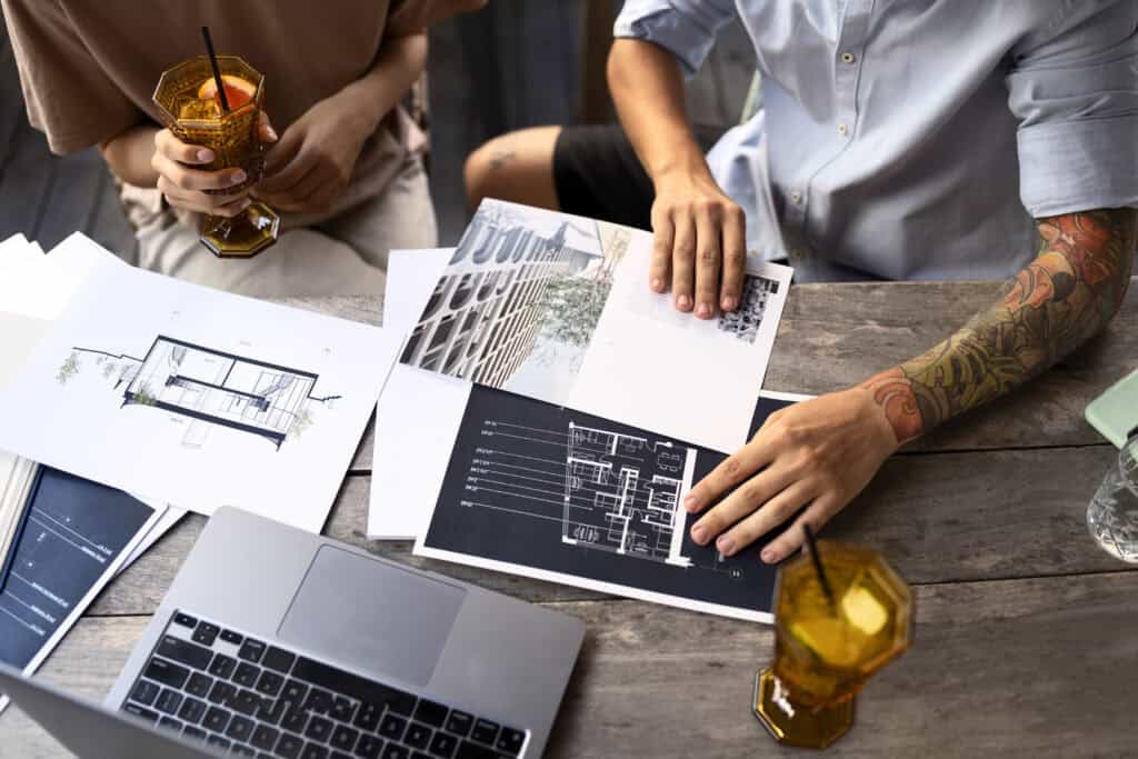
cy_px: 380
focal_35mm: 35
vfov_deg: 37.9
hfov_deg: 54.4
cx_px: 569
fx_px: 1106
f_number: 2
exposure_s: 1/500
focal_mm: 35
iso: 320
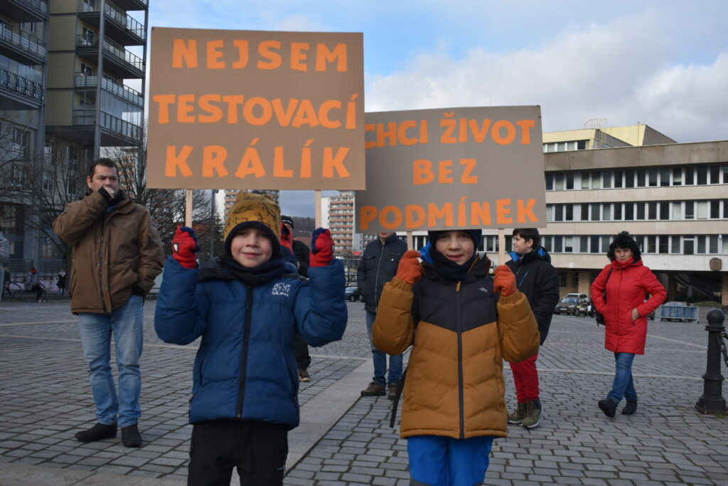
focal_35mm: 36
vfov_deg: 36.9
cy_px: 243
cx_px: 364
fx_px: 728
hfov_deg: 53.1
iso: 400
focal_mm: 24
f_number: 5
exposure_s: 1/1250
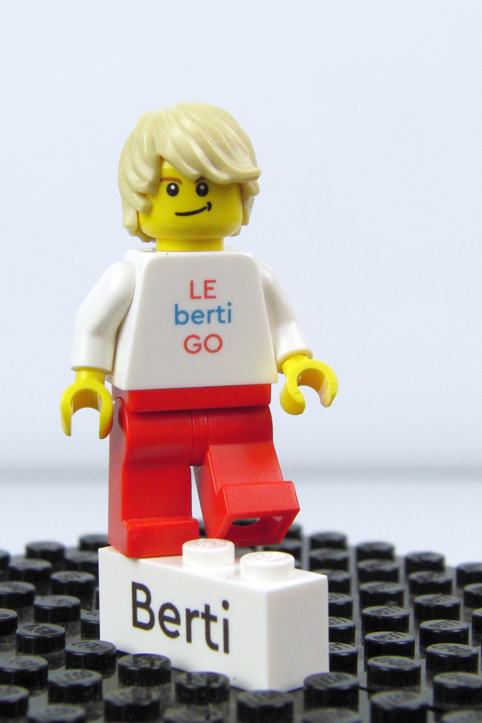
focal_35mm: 89
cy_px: 362
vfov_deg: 22.9
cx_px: 202
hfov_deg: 15.3
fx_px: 1788
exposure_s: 1/80
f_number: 3.5
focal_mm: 11.4
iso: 200
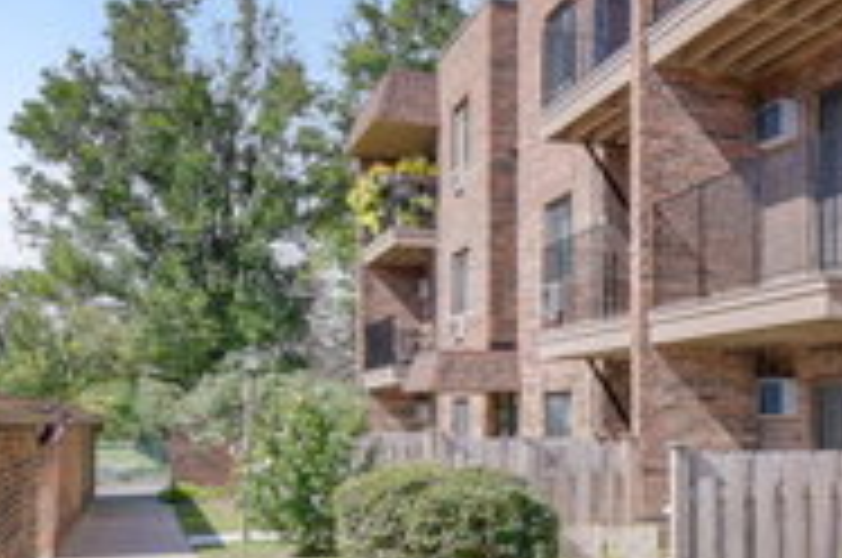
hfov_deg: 32.2
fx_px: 1261
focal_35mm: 54
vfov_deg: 24.7
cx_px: 946
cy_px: 414
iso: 160
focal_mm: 14
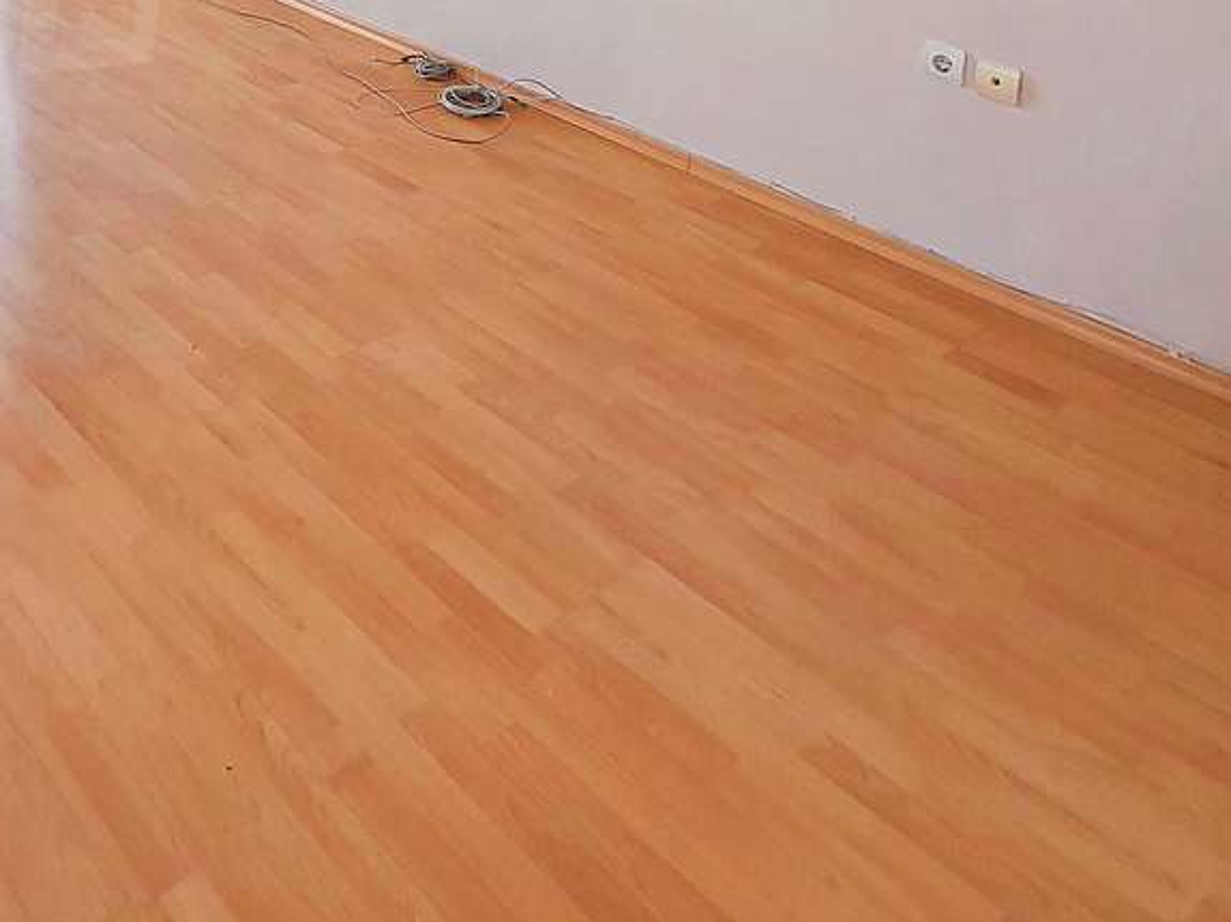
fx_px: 1209
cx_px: 202
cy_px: -237
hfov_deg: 49.9
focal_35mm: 34
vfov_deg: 32.7
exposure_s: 1/50
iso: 100
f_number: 2.2
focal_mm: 1.8
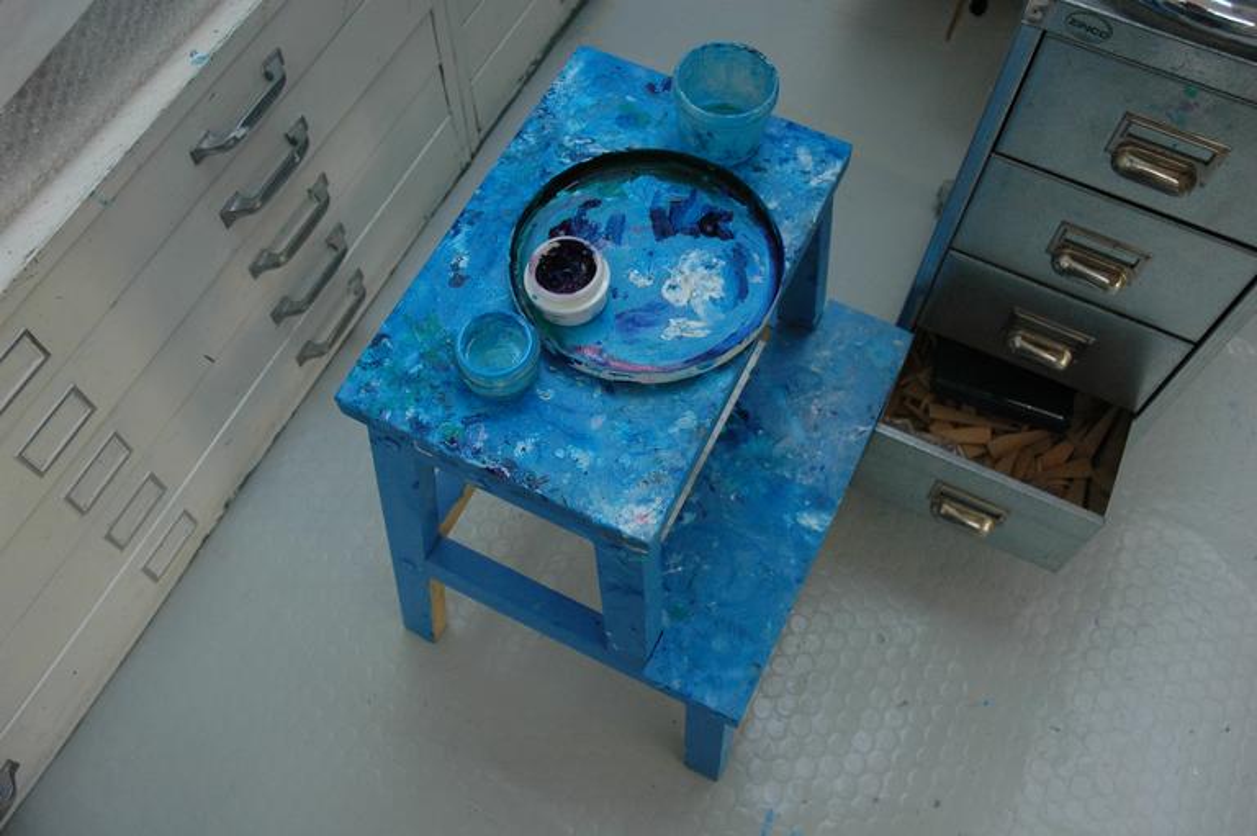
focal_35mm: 33
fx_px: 1151
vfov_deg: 39.9
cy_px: 418
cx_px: 628
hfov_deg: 57.3
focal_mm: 22
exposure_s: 1/100
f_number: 5
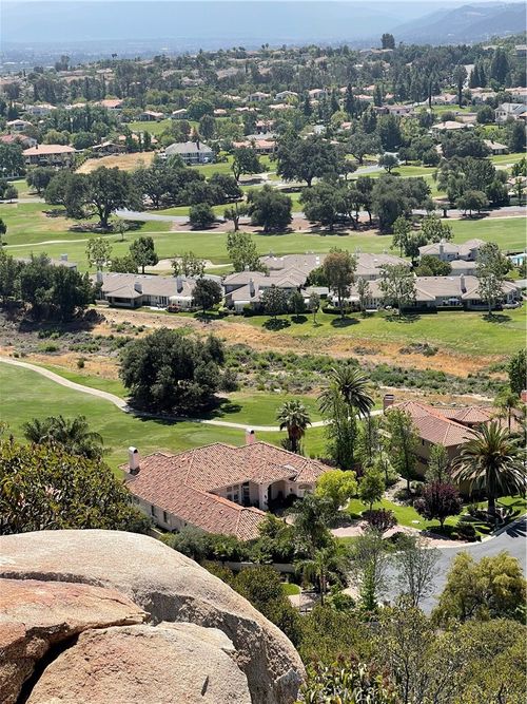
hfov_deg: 22.9
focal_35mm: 64
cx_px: 264
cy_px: 352
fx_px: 1300
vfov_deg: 30.3
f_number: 2.2
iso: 20
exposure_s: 1/935
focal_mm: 7.5
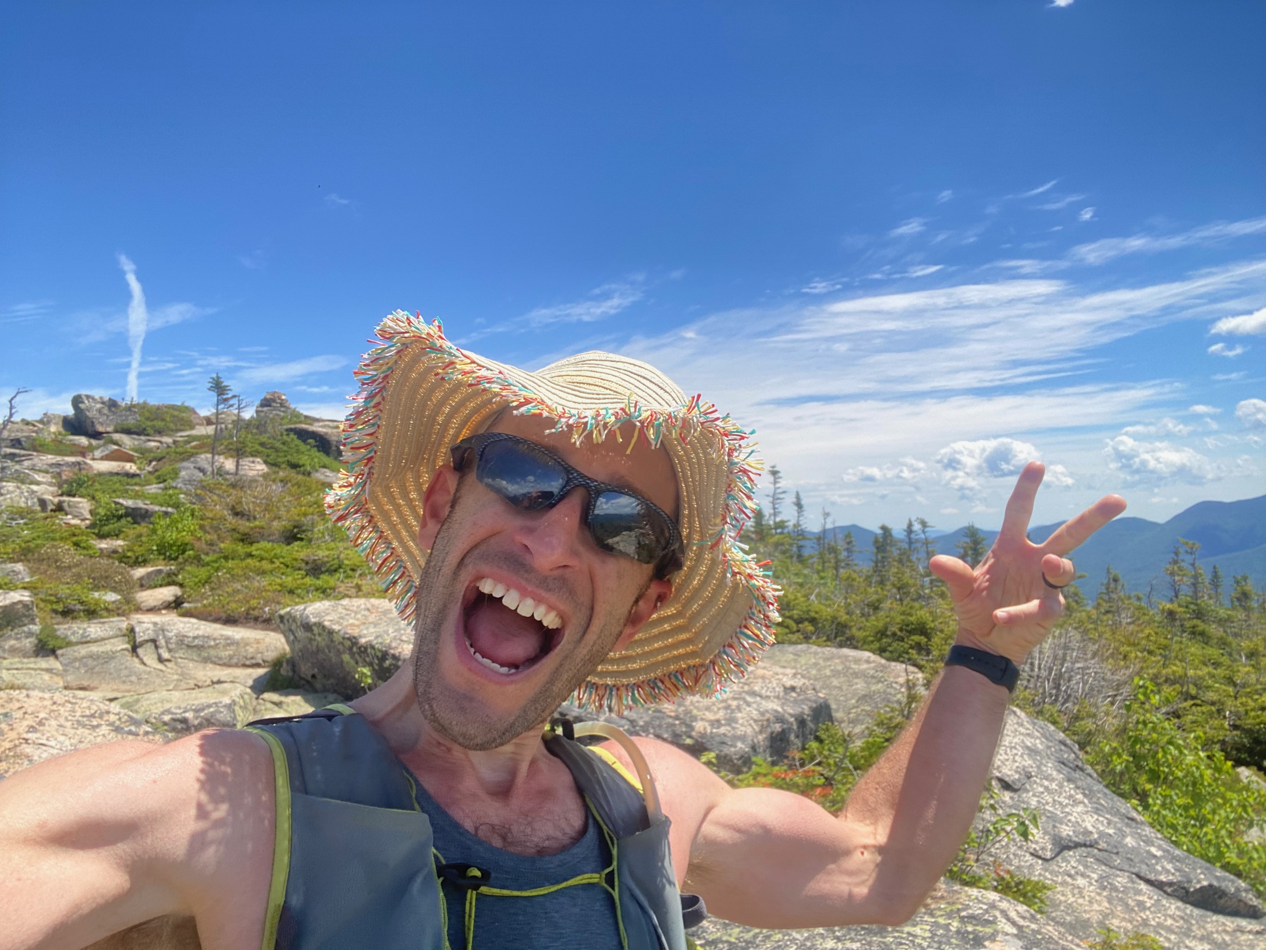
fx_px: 841
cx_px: 633
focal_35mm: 23
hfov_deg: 73.9
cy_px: 475
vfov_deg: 58.9
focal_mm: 2.71
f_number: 2.2
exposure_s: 1/447
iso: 25
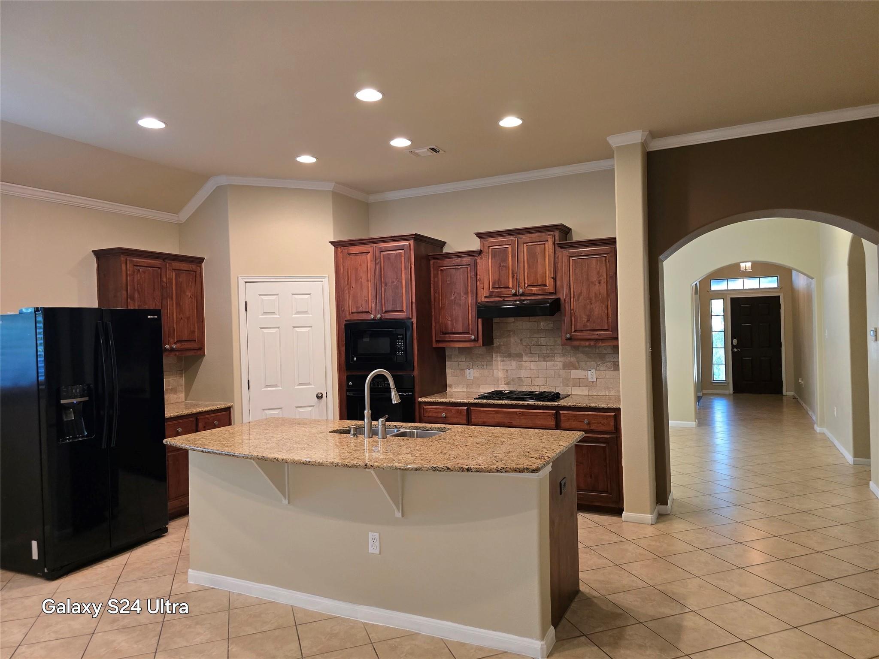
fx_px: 584
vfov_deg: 58.9
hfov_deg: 73.9
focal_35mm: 23
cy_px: 330
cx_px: 440
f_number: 1.7
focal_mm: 6.3
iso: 640
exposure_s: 1/120
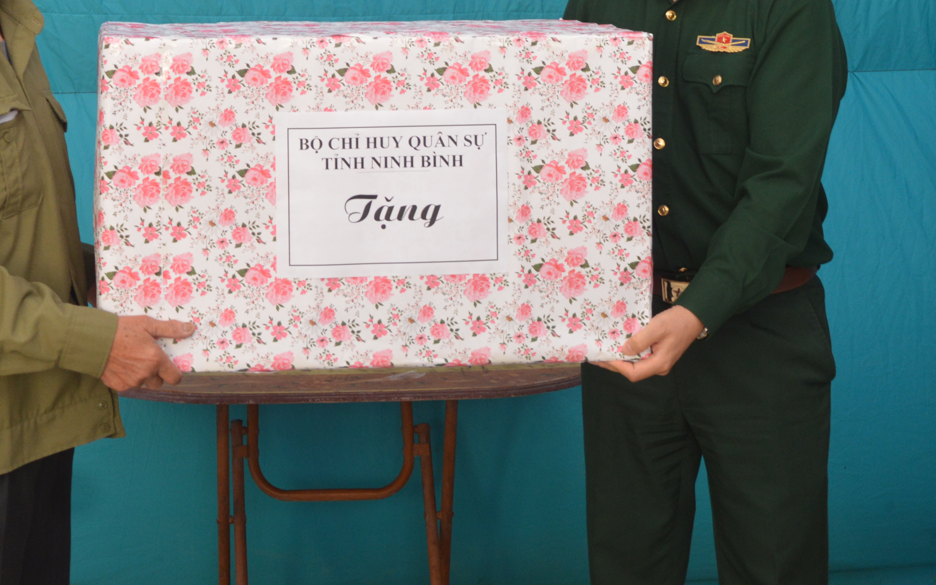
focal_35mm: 77
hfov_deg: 26.7
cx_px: 332
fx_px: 1965
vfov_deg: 16.5
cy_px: -13
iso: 400
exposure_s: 1/125
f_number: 5.6
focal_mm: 25
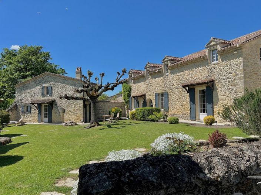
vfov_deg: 53.0
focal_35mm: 26
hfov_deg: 67.3
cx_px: 130
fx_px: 196
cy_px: 98
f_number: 1.5
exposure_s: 1/5882
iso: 50
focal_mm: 5.7
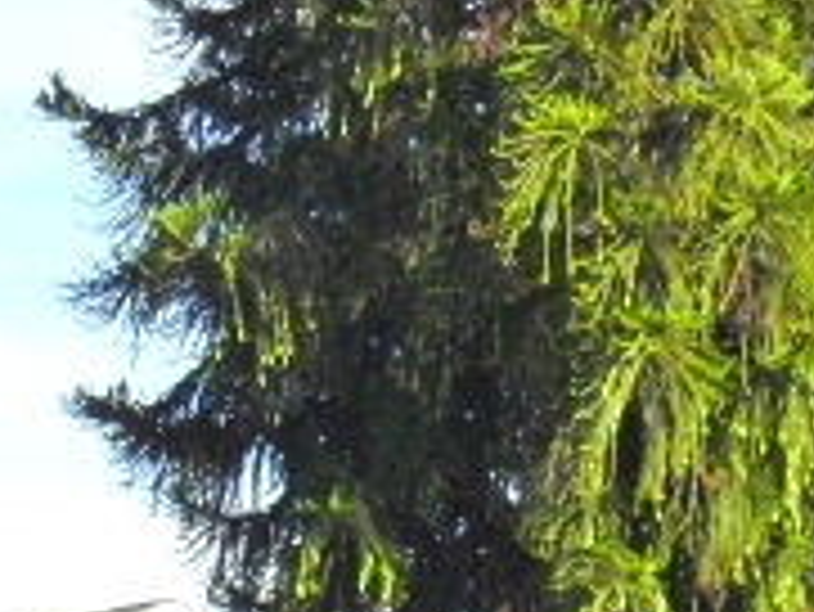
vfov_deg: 10.9
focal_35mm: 134
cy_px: 680
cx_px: 715
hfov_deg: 14.6
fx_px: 3153
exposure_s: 1/1600
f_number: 2.8
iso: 200
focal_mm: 6.2
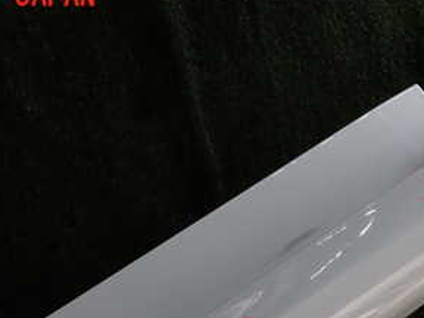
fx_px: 637
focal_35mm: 52
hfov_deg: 36.6
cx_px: 269
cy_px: 309
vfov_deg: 26.7
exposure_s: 1/60
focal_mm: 4.5
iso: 100
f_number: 2.8
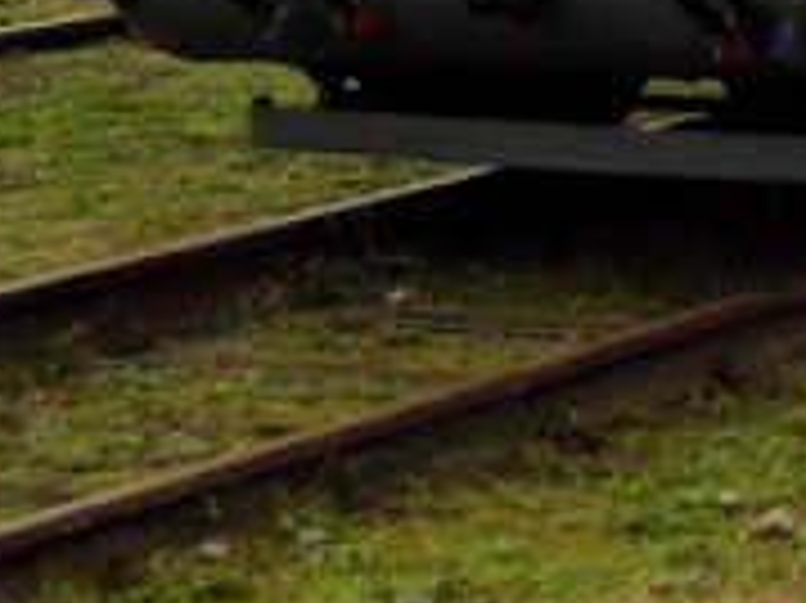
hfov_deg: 10.0
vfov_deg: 7.4
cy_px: -662
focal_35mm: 192
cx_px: 1225
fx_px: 4468
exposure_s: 1/899
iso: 400
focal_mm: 7.7
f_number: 3.5
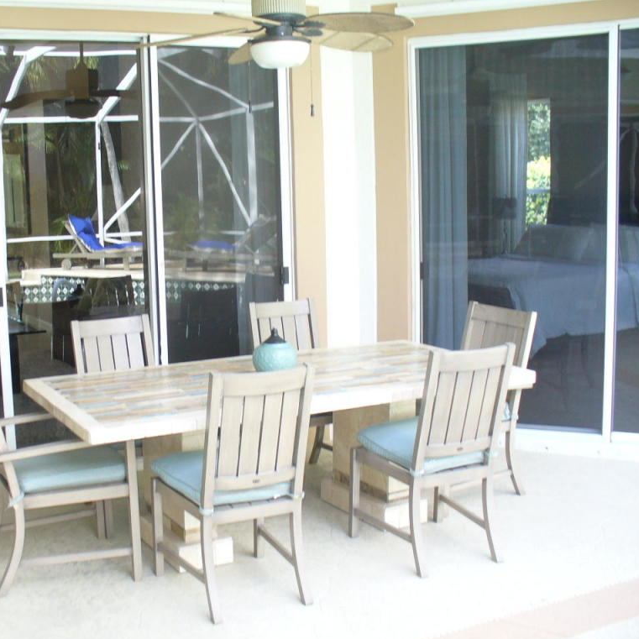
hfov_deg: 38.0
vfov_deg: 38.3
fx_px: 919
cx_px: 225
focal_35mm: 44
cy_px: 322
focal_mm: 6.1
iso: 100
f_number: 2.8
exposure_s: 1/40
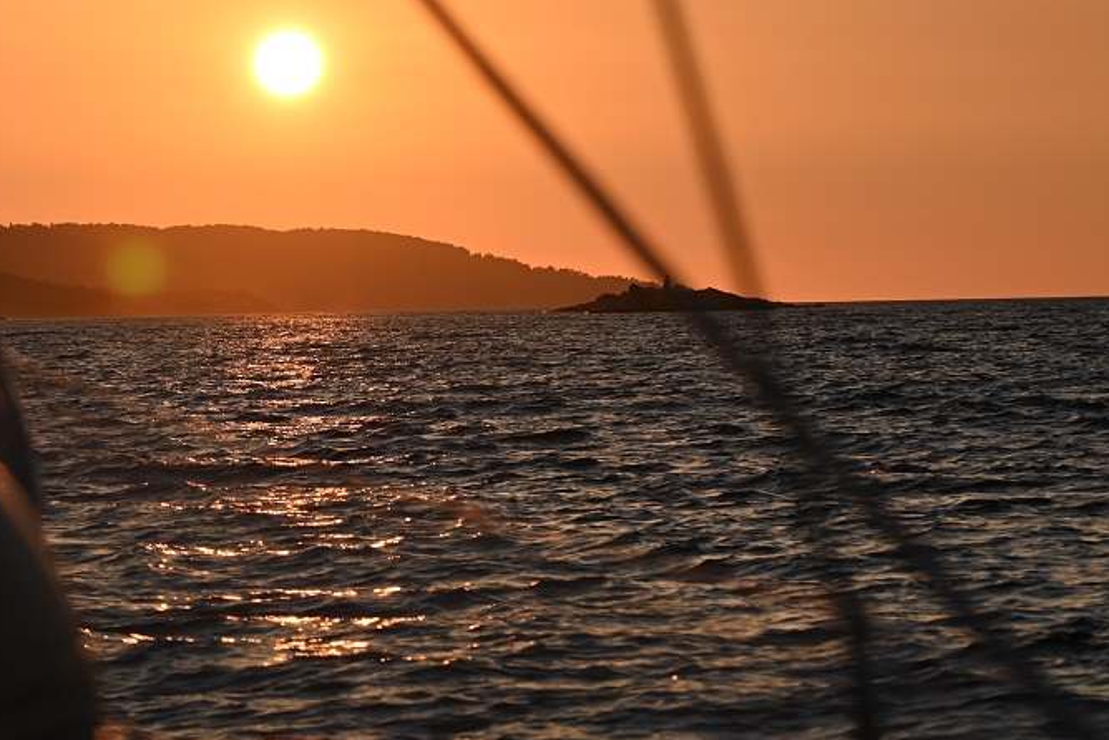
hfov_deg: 9.6
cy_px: 158
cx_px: 204
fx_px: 6595
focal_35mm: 214
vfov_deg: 6.4
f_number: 7.1
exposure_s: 1/640
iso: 100
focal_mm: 110
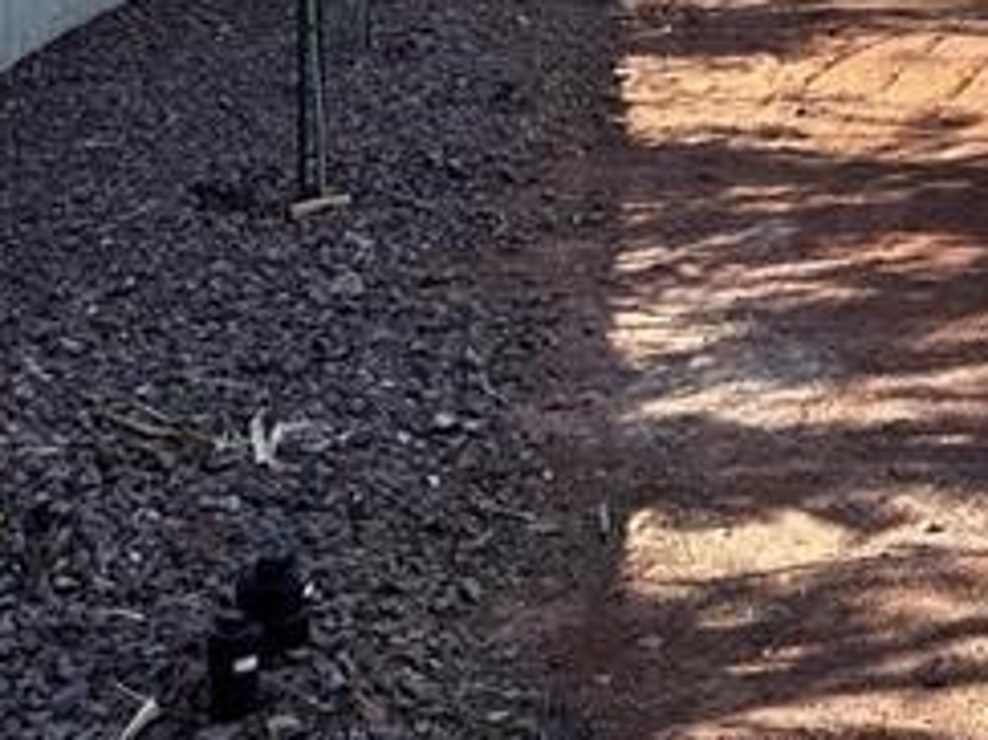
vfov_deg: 17.5
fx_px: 2254
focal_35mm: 79
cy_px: -224
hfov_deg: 24.1
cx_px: 866
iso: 80
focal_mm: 6.86
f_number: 1.78
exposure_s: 1/2967
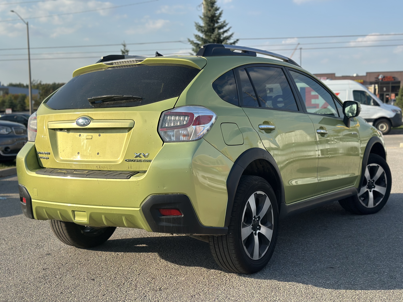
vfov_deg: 30.3
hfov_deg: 39.7
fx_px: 559
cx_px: 202
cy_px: 151
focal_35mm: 48
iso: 100
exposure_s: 1/4566
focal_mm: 6.86
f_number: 1.78
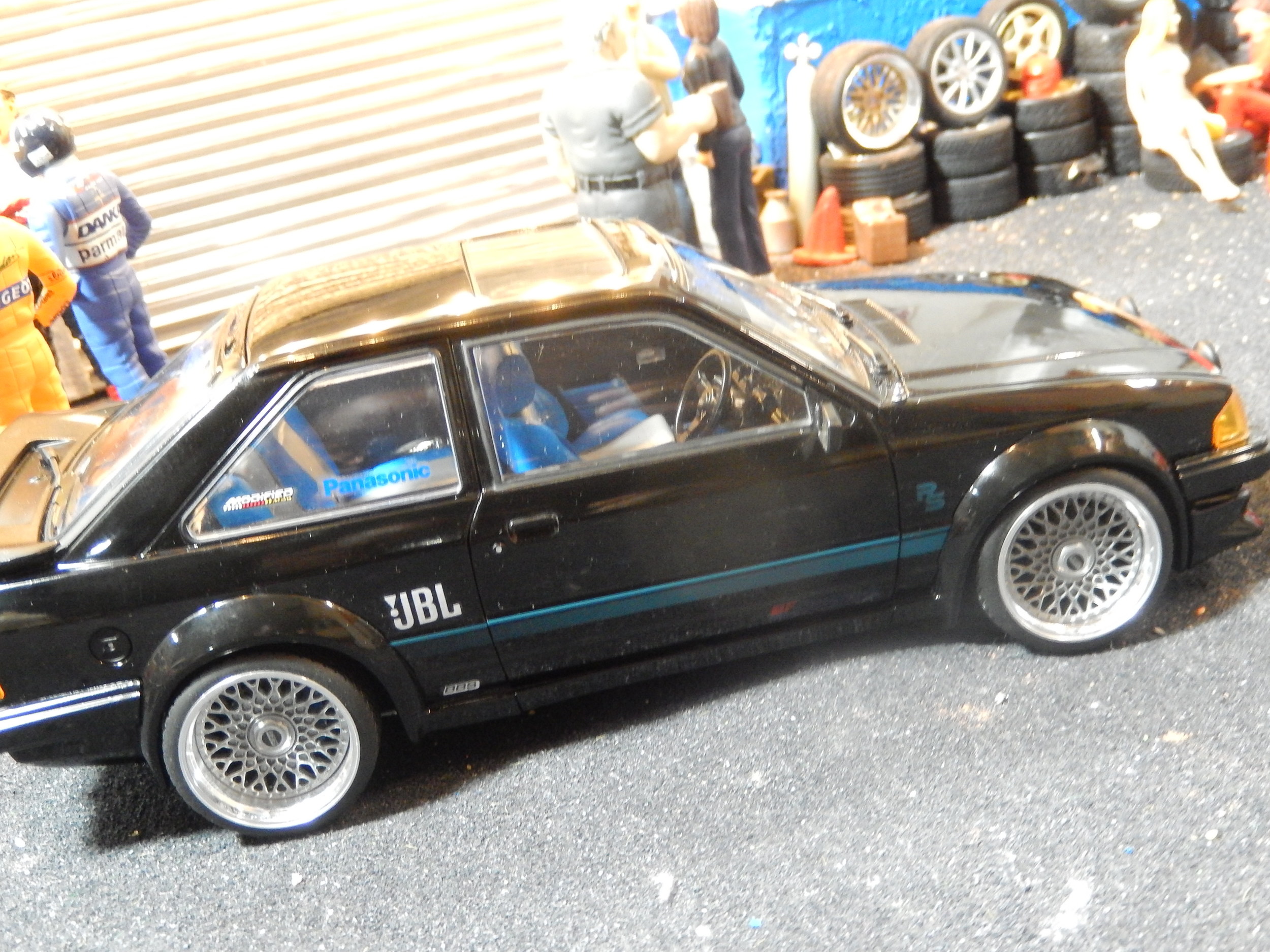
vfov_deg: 35.1
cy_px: 476
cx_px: 635
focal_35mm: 41
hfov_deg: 45.8
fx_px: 1504
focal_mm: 7.3
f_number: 4.2
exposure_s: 1/5
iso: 800
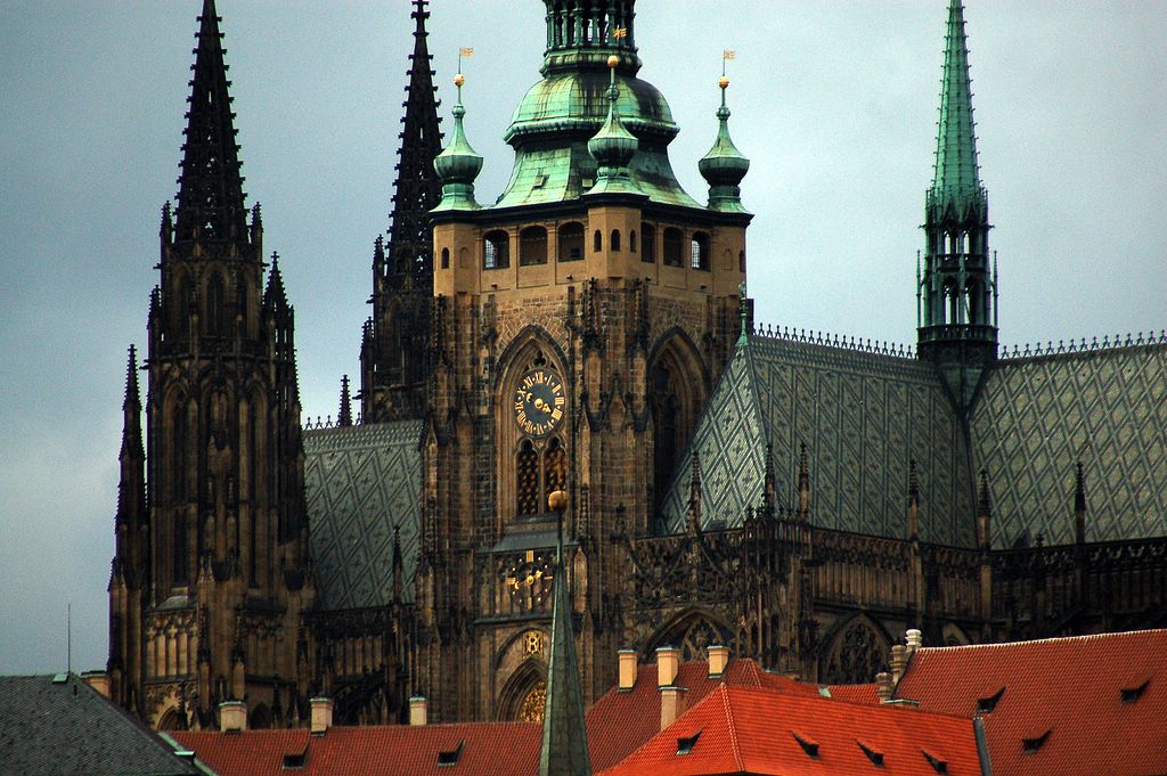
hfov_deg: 4.6
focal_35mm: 450
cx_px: 584
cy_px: 388
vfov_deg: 3.1
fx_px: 14575
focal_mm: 300
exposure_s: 1/1000
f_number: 6.3
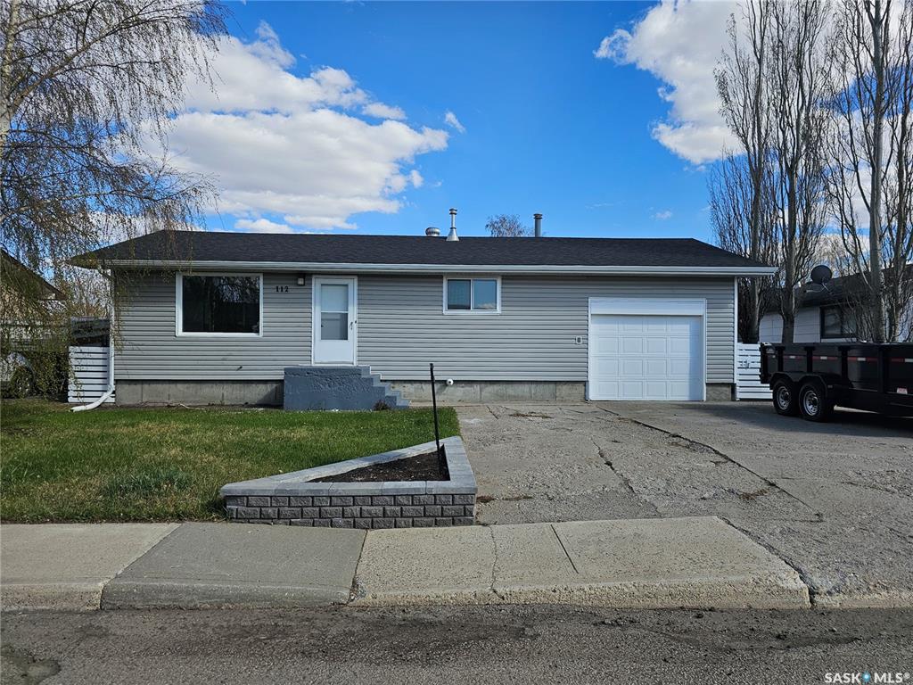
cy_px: 342
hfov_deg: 73.9
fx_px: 607
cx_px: 456
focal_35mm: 23
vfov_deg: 58.9
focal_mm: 6.3
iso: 20
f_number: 1.7
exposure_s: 1/1195
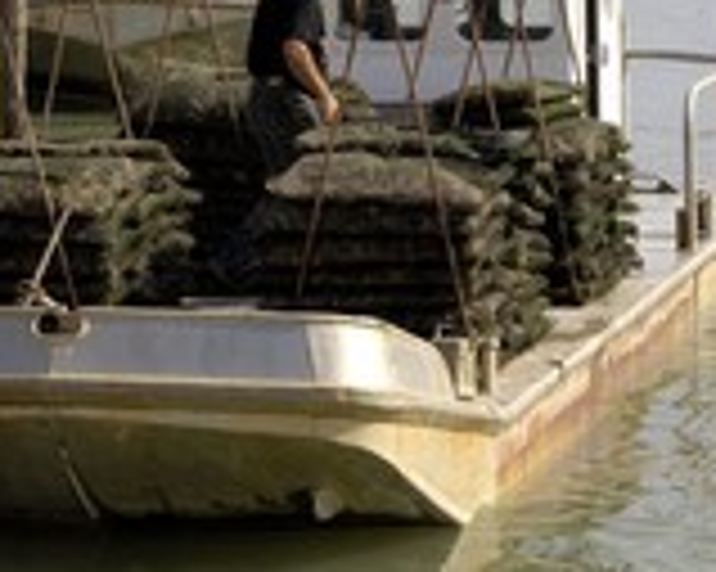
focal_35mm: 186
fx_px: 3939
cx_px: 421
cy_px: 32
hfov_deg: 10.4
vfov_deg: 8.3
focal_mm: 50
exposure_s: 1/160
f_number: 9.5
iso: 100
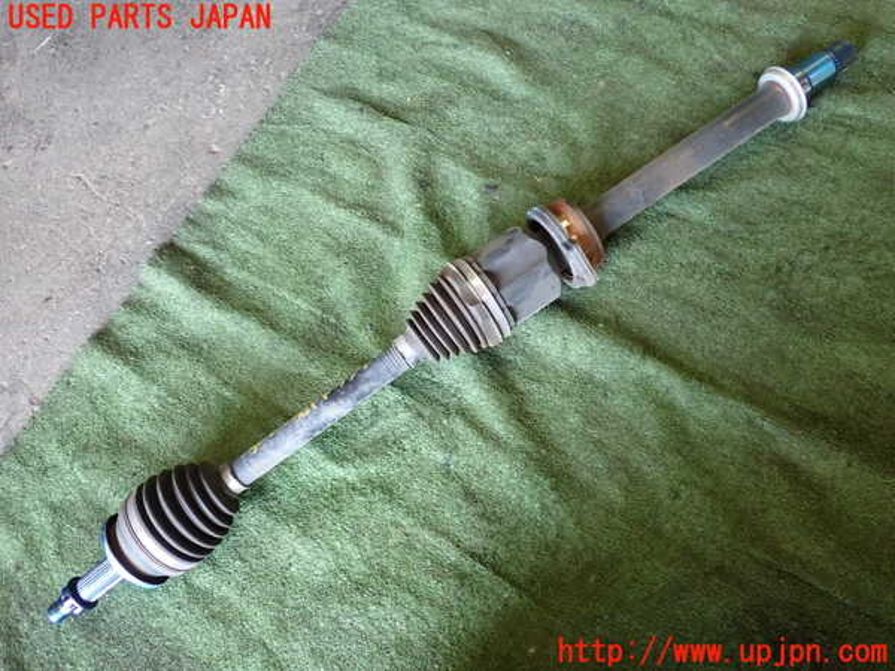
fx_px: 776
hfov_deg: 60.0
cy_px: 336
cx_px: 448
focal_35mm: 30
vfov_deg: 46.8
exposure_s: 1/30
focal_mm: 5.4
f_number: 2.3
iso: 200
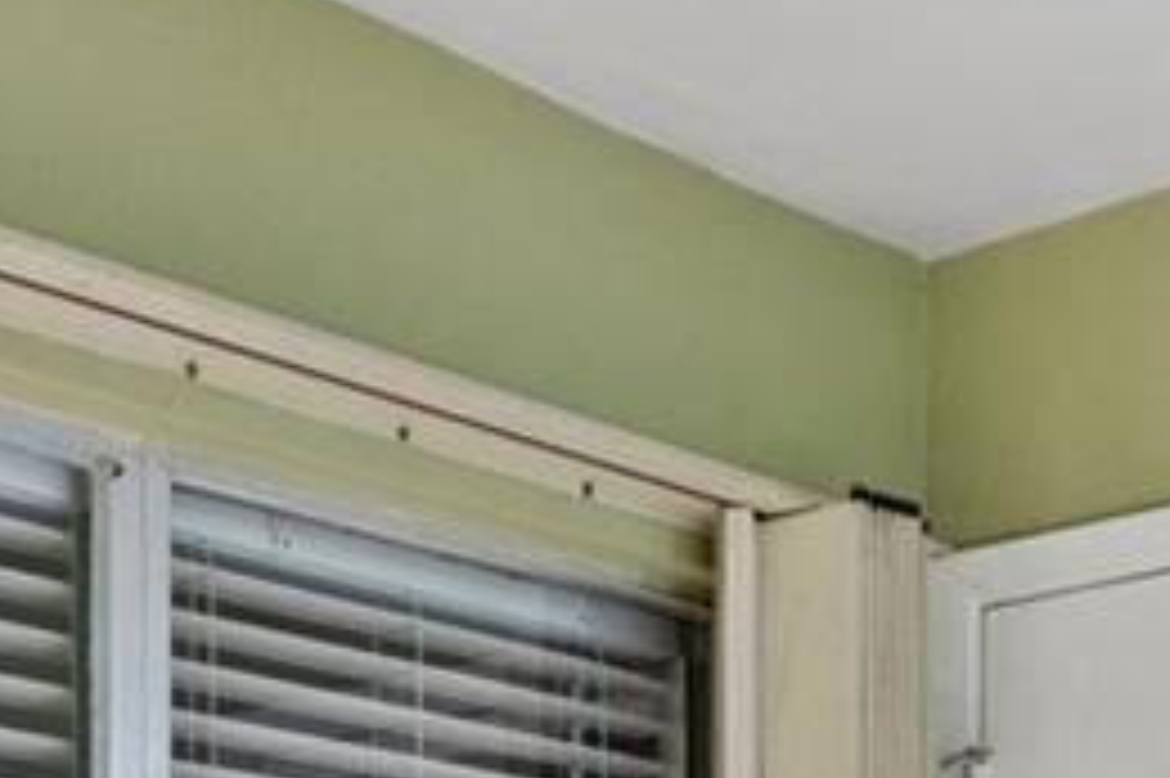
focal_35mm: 86
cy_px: 1392
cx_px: -441
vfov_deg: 14.1
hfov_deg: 21.0
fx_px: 2793
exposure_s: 1/30
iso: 200
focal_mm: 14
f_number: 8
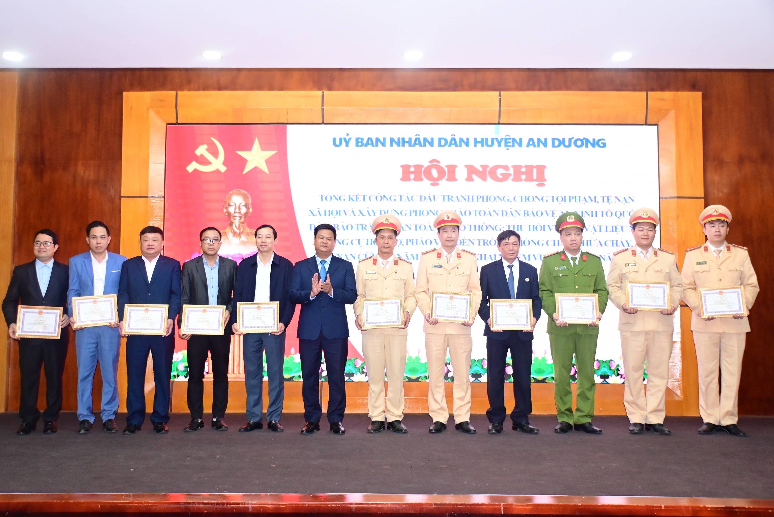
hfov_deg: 53.1
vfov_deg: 36.9
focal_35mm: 36
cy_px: 258
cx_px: 387
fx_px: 775
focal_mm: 24
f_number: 3.8
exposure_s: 1/200
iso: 2000
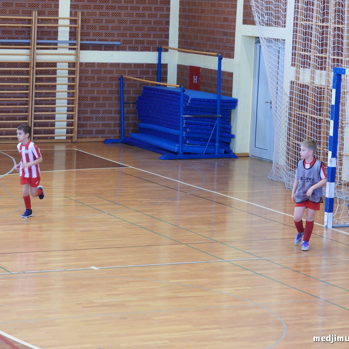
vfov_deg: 15.2
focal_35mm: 115
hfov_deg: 15.1
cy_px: 175
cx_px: 146
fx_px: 1312
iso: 400
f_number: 3.5
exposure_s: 1/50
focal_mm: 17.5
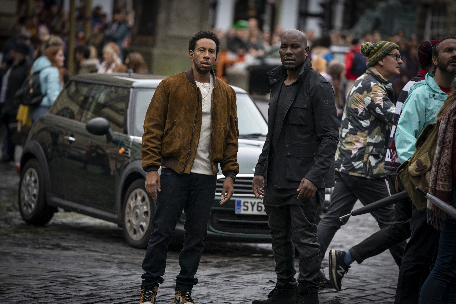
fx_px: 2533
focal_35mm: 200
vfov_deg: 6.9
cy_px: 152
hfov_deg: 10.3
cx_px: 228
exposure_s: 1/1000
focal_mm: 200
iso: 500
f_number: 3.5
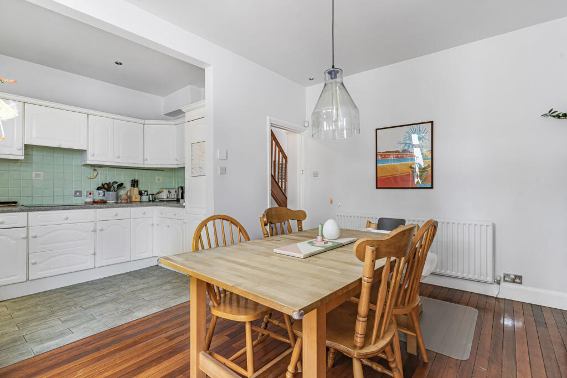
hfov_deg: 93.3
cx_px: 284
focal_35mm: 17
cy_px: 189
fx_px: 268
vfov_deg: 70.5
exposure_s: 1/13
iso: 320
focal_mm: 17
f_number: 9
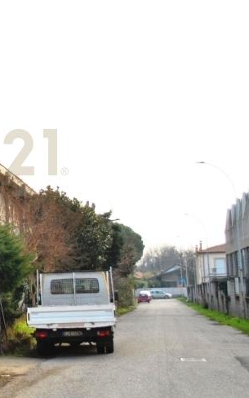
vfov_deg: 23.0
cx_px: -140
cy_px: 152
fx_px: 977
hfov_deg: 13.6
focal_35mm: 90
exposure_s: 1/200
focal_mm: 28
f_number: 10
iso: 100
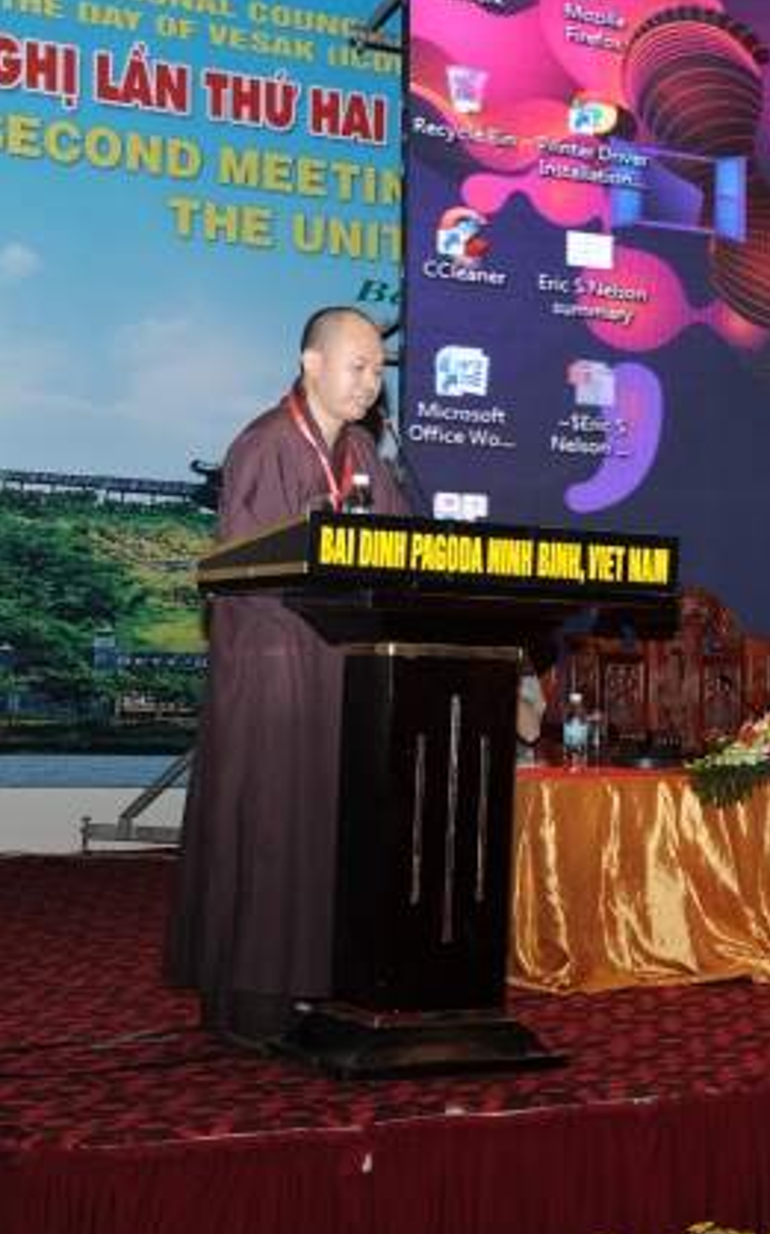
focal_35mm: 78
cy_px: 621
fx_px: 2621
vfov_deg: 26.5
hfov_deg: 16.1
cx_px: 894
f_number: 5.6
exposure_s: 1/40
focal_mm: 50
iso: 400
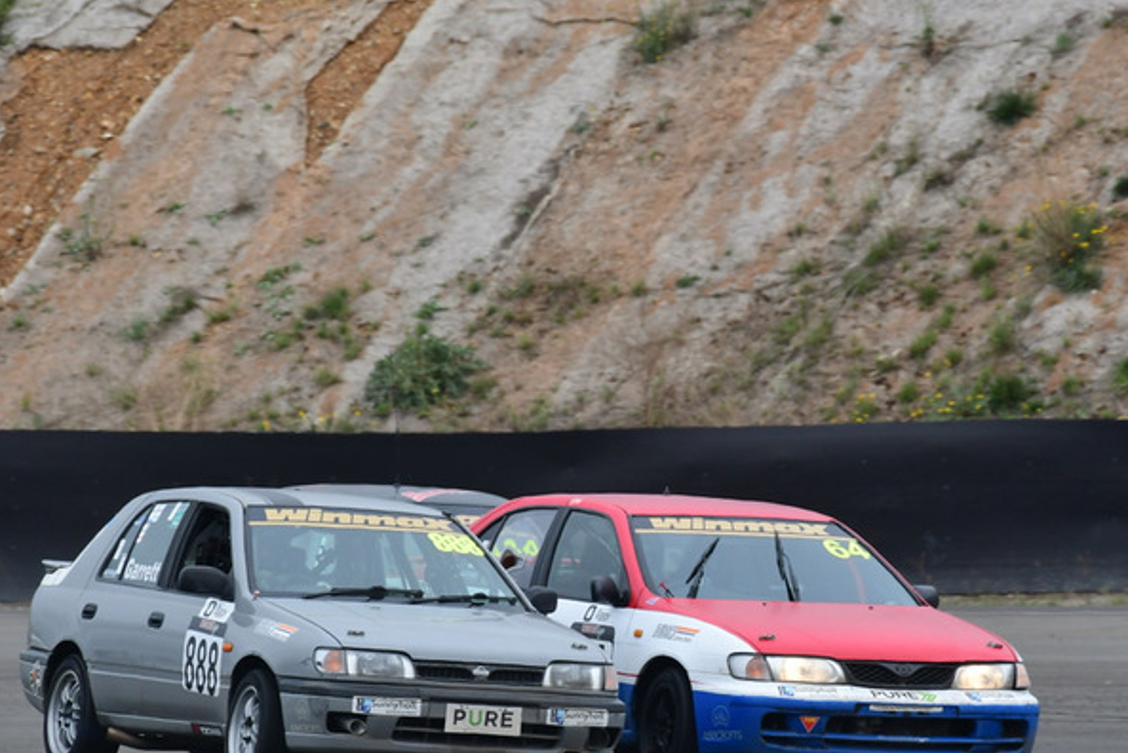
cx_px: 658
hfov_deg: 2.0
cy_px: 434
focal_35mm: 1011
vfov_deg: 1.4
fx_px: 31692
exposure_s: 1/640
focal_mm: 500
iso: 640
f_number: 11
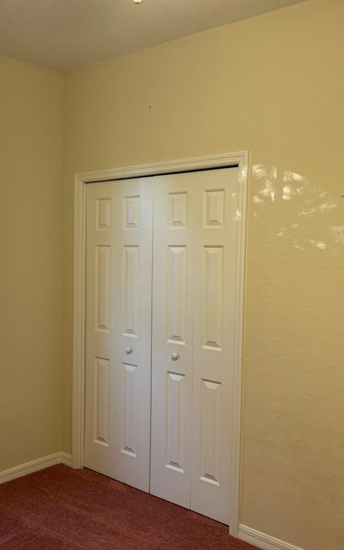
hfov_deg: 33.4
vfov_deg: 52.7
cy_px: 275
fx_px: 555
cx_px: 66
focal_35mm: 37
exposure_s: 1/60
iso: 100
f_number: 1.8
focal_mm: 4.25
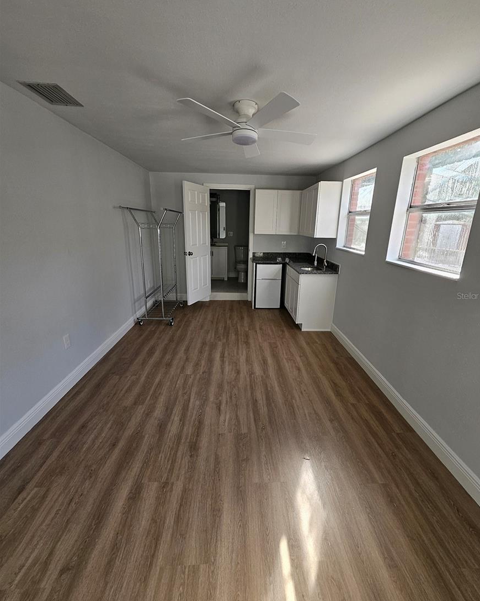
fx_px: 249
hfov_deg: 87.9
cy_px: 296
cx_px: 248
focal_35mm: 14
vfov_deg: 100.7
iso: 40
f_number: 2.2
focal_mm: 1.7
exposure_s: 1/120
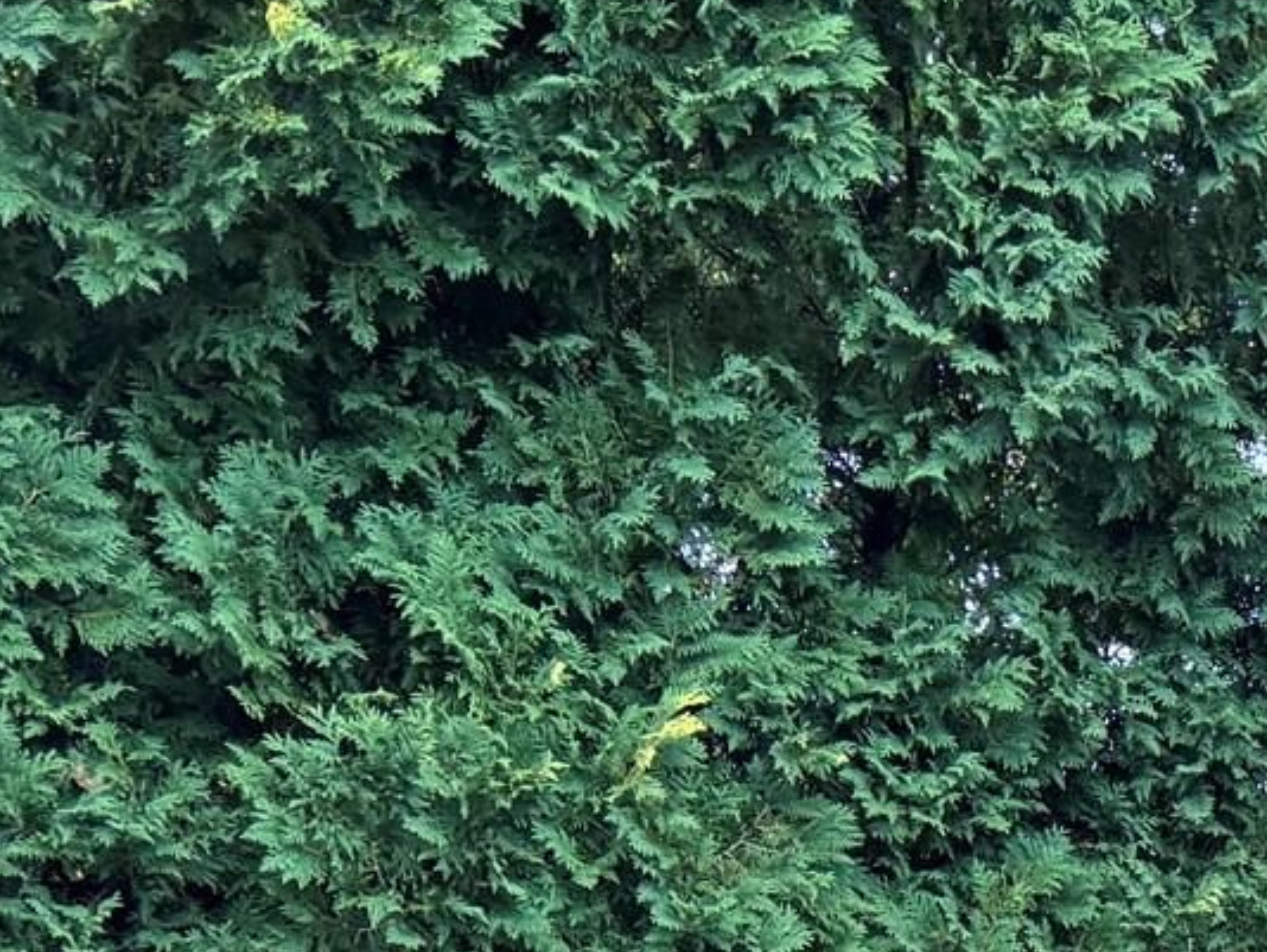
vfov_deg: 14.0
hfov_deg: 18.2
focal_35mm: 92
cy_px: 1788
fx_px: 3369
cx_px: 2050
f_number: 1.78
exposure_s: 1/121
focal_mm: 6.76
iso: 160
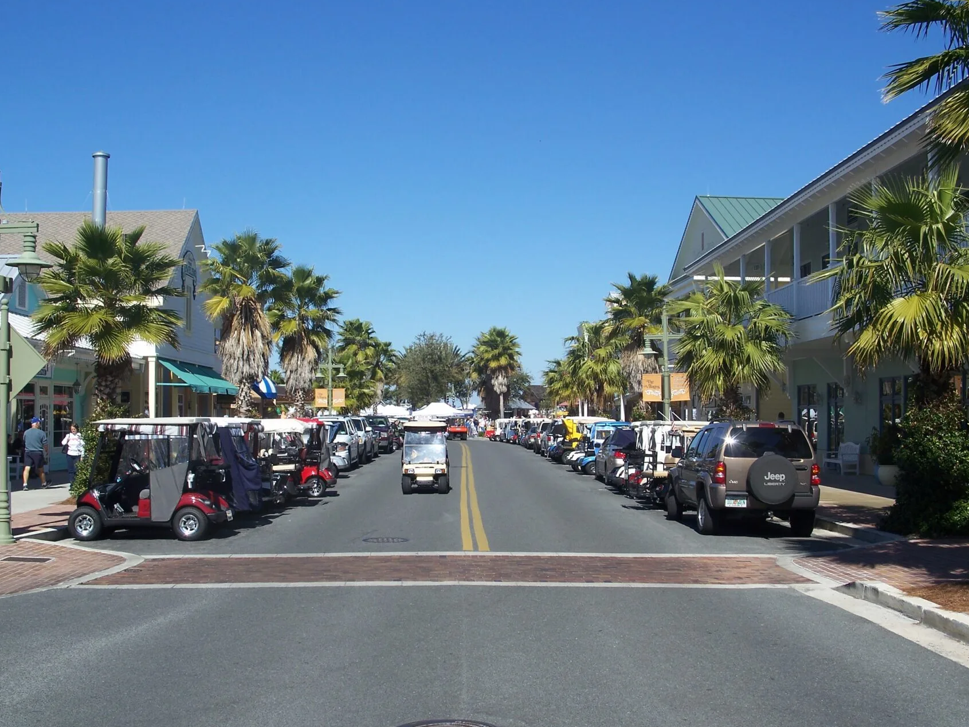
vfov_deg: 34.3
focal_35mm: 42
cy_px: 396
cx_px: 468
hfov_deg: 44.8
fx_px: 1176
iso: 64
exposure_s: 1/640
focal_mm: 7.8
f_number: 4
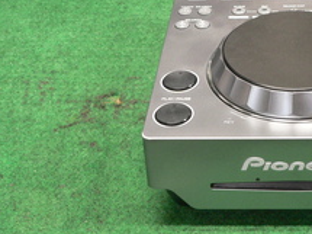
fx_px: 748
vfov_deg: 17.7
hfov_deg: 23.2
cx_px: 251
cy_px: 70
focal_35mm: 83
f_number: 2.8
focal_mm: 7.8
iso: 200
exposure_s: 1/10
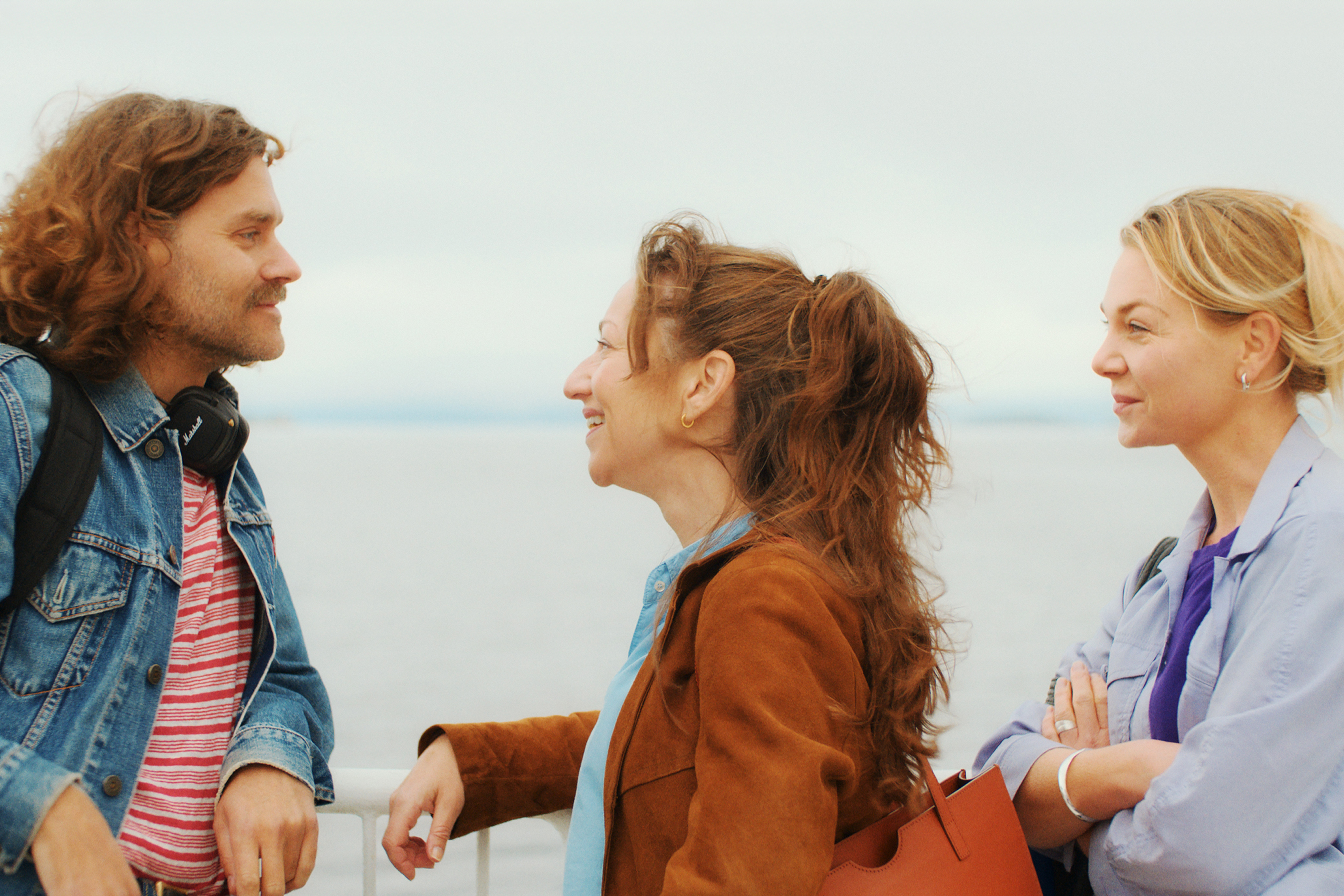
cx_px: 672
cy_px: 448
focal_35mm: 35
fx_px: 1307
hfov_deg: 54.4
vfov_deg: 37.9
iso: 1600
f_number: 2.8
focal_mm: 35
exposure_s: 1/125
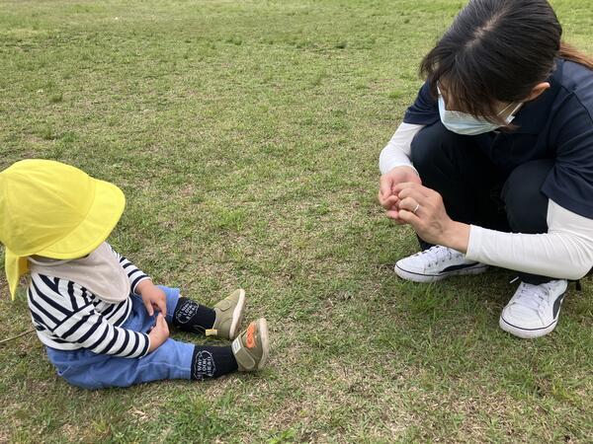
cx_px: 296
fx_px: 480
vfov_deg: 49.7
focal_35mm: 28
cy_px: 222
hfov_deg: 63.4
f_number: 1.8
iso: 32
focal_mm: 3.99
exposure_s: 1/934
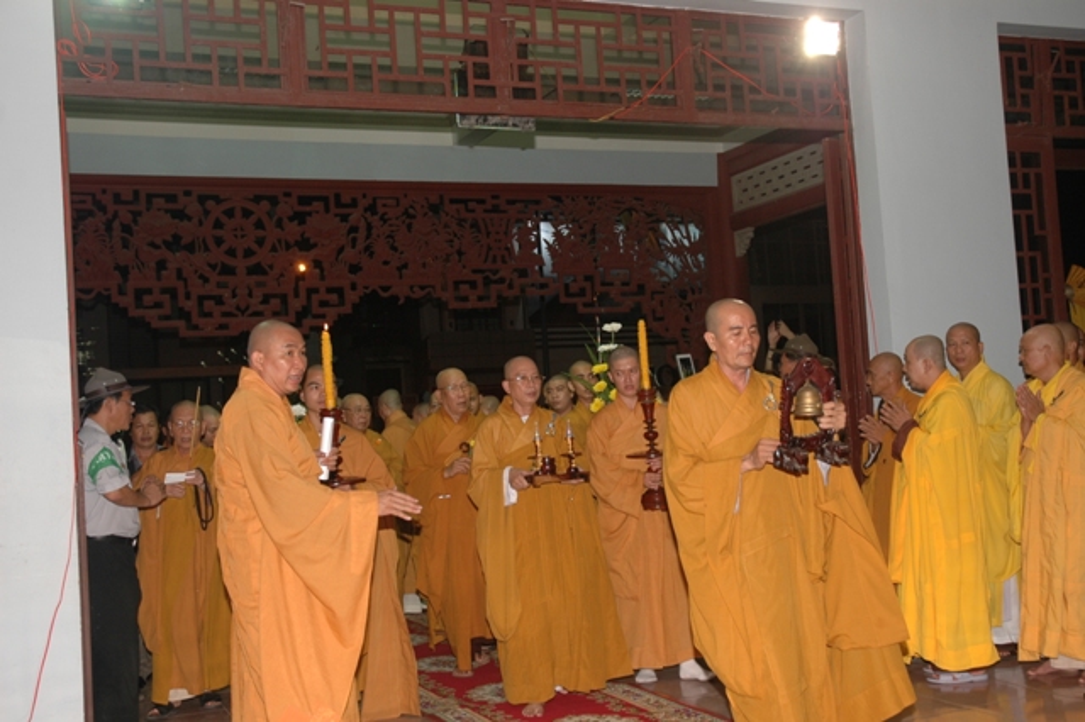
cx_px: 542
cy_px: 361
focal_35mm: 40
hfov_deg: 47.9
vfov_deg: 33.0
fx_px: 1220
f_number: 4
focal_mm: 27
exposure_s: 1/60
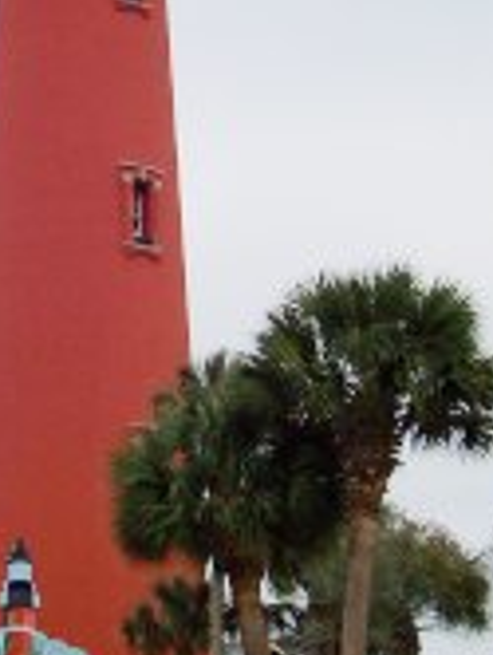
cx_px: 8
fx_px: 1686
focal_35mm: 89
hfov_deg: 16.3
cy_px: 213
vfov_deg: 21.9
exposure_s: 1/350
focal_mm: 5.6
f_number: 5.6
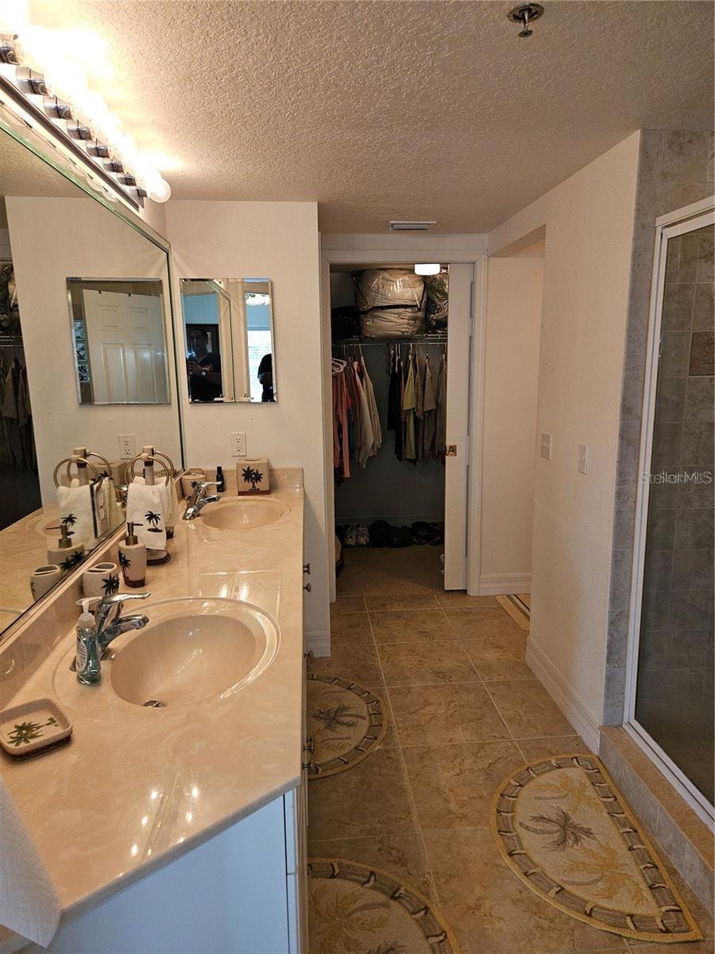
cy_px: 477
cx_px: 358
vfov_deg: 73.9
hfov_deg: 58.9
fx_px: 633
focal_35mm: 23
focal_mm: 5.4
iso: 64
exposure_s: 1/60
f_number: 1.8
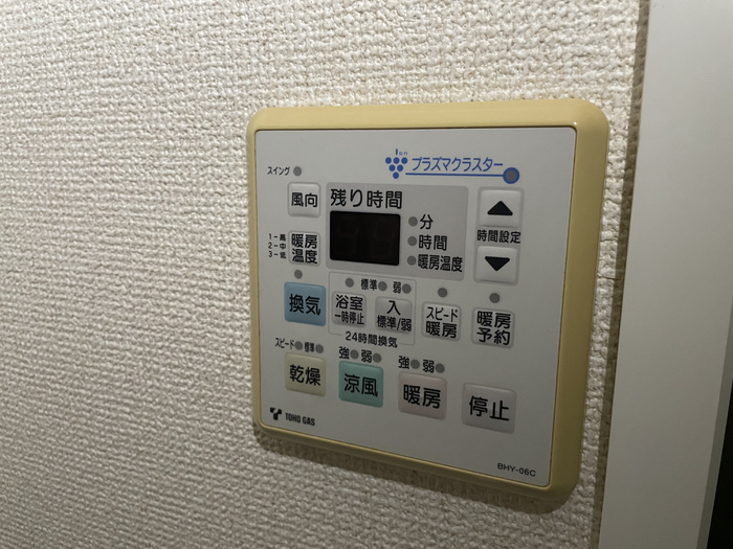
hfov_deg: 67.3
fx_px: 551
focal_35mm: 26
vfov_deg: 53.1
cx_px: 366
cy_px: 274
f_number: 1.6
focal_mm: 4.2
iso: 500
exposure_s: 1/40
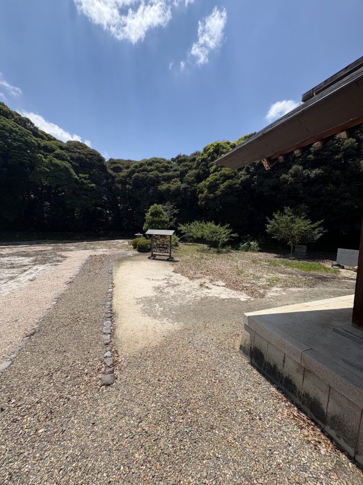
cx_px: 182
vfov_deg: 102.1
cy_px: 242
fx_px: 196
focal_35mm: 14
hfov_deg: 85.7
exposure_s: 1/2146
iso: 50
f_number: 2.2
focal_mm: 2.22
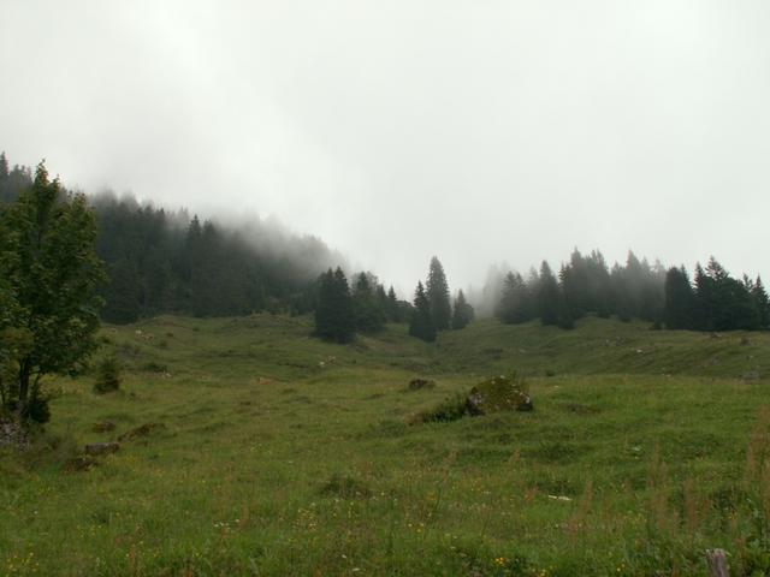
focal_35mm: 35
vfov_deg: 40.7
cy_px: 288
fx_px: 779
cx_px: 385
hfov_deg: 52.6
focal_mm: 5.86
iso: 50
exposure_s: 1/100
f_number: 5
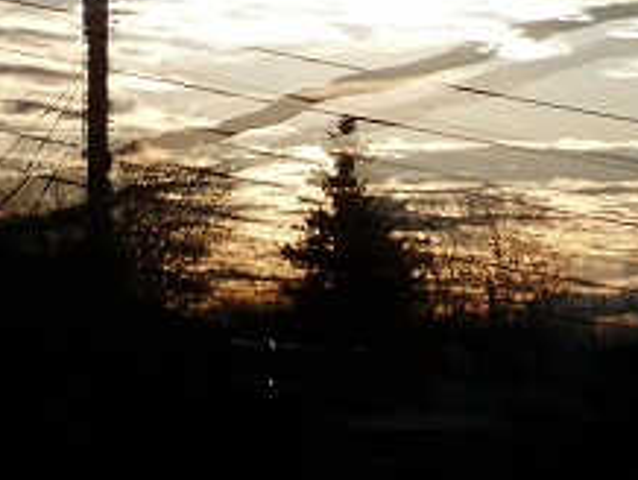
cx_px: 582
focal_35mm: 243
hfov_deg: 8.1
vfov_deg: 6.1
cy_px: 193
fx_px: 4484
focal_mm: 12.6
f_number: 4.5
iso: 100
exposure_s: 1/250
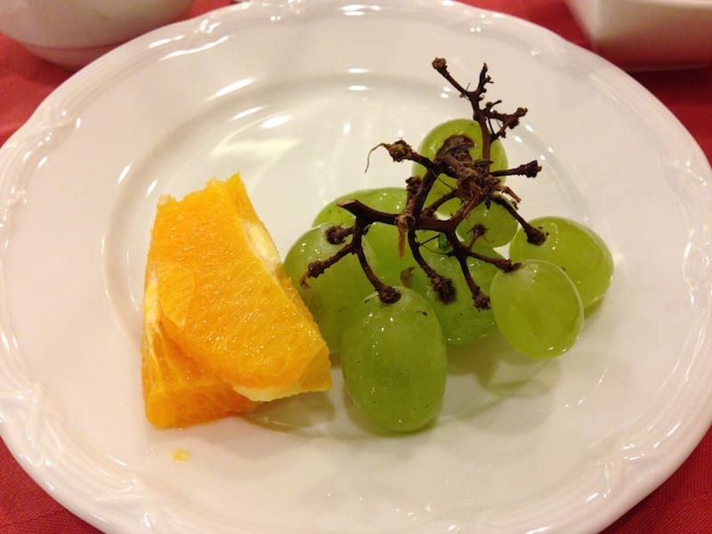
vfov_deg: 42.9
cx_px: 356
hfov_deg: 55.4
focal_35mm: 33
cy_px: 267
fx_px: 679
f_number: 2.4
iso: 200
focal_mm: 4.12
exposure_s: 1/20
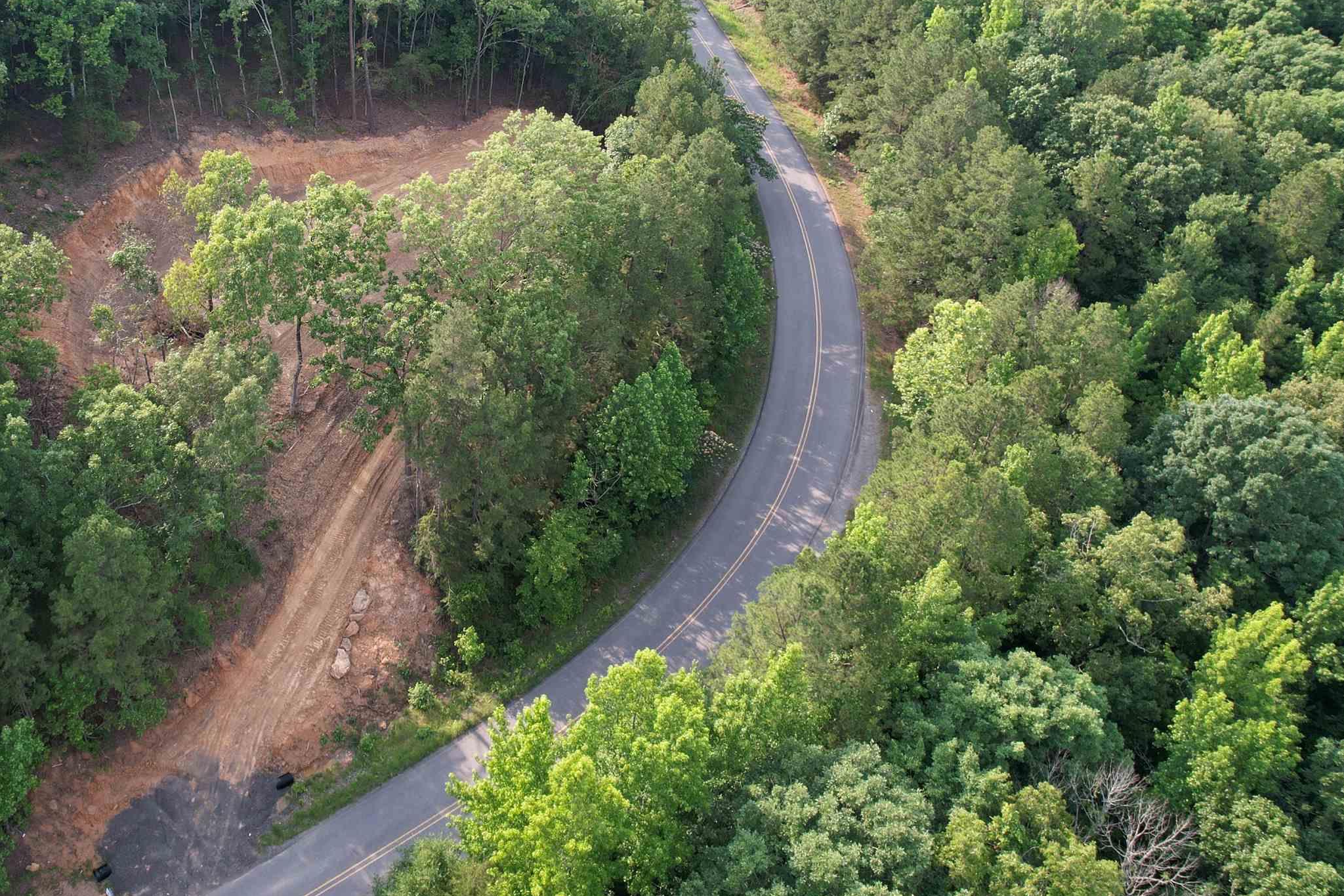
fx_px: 1232
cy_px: 257
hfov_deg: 55.4
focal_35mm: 33
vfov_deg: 39.2
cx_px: 398
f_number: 2.8
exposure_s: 1/320
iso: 100
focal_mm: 8.38
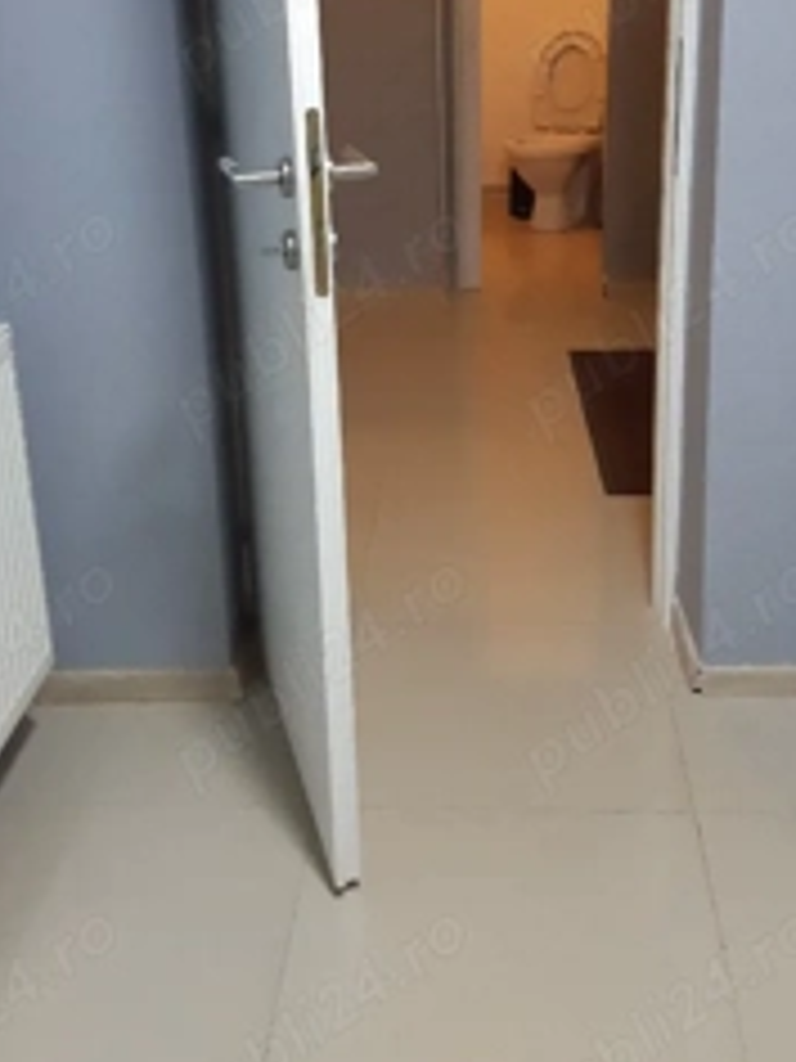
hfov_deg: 32.9
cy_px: 374
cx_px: 409
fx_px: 1349
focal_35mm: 44
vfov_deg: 42.5
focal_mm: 3.93
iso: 250
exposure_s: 1/50
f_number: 1.7
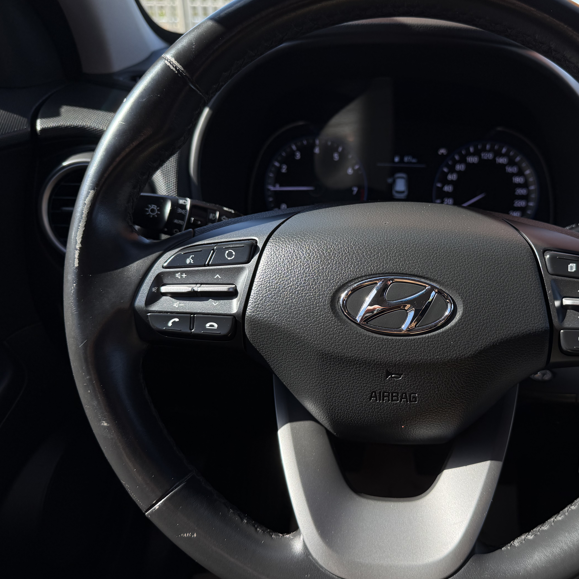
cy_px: 292
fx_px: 549
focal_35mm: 29
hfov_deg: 54.6
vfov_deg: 55.6
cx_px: 381
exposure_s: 1/1018
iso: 80
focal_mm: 6.76
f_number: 1.78
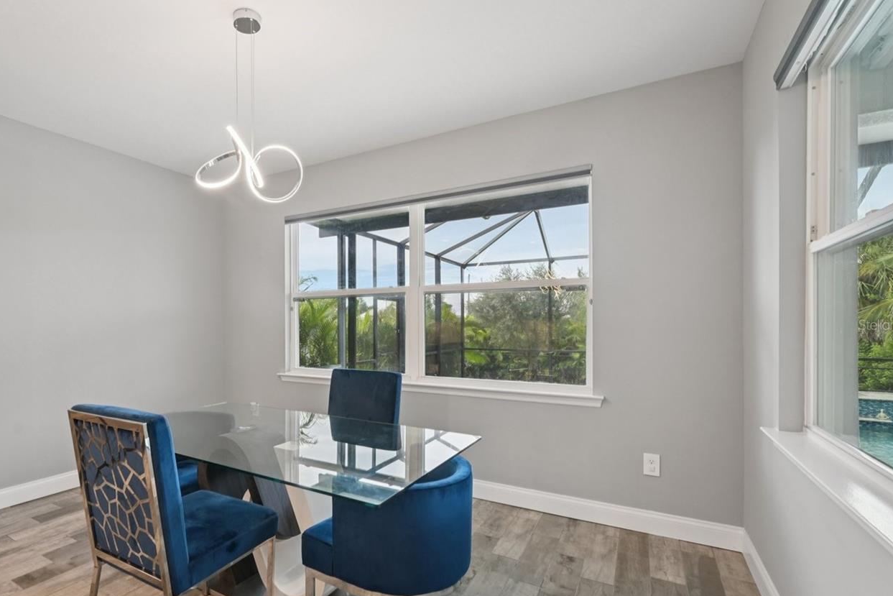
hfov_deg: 88.6
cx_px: 348
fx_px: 447
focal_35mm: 18
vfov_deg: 67.3
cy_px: 325
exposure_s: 1/60
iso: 400
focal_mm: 14
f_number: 8
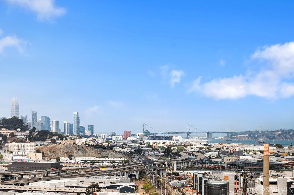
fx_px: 775
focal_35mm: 95
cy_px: 98
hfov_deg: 21.5
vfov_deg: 14.4
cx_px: 147
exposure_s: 1/4000
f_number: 8
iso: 800
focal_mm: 95
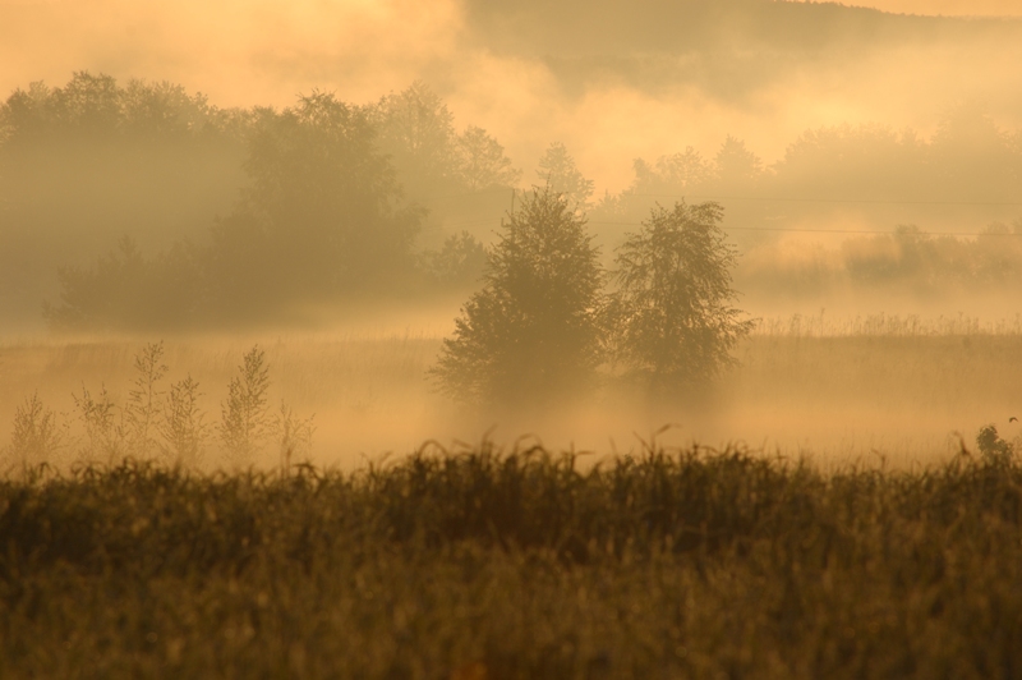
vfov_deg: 4.6
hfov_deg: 6.9
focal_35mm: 300
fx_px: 8509
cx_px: 511
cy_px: 340
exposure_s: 1/800
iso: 200
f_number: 10
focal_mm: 200
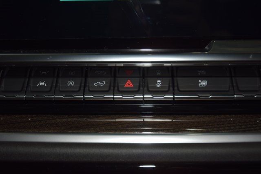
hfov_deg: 37.8
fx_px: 381
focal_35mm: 52
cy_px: 87
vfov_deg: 25.8
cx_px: 130
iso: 320
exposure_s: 1/30
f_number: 4.2
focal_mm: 35
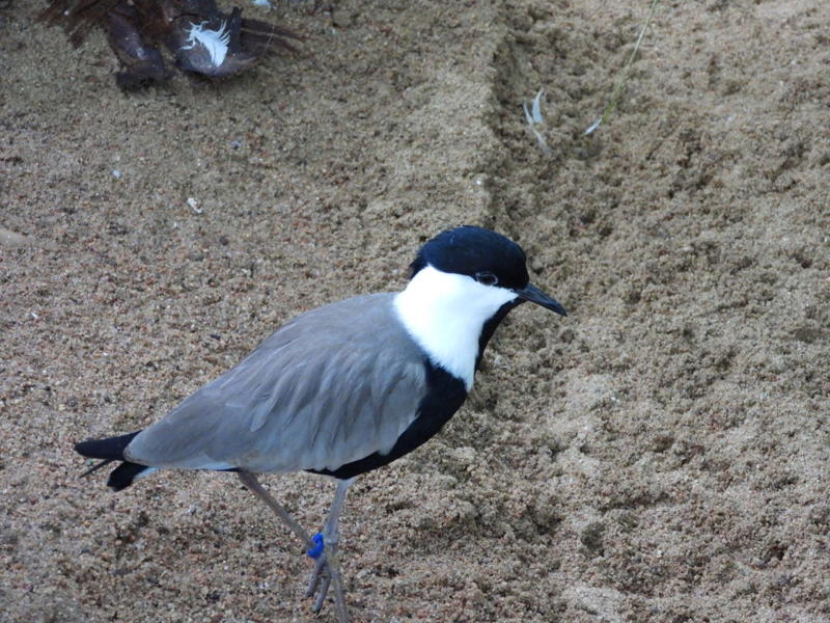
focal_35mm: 255
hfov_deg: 7.8
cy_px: 312
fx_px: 6114
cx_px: 415
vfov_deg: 5.8
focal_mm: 45.8
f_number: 4.5
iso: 900
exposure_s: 1/30
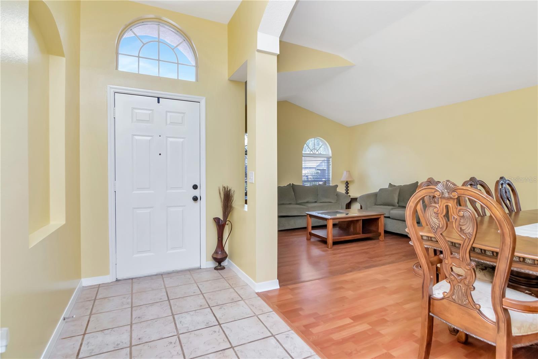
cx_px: 269
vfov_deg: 67.4
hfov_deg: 90.0
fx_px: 269
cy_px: 180
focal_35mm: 18
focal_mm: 12
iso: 1000
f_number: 8
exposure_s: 1/200
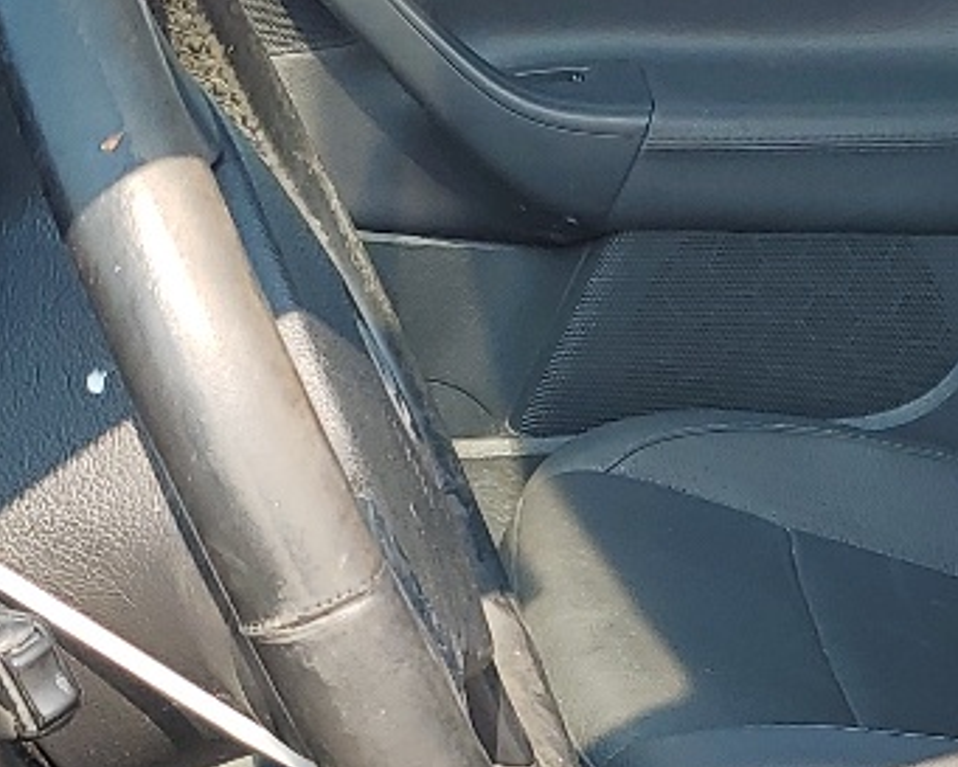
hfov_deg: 15.9
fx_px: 3375
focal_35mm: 119
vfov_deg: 12.9
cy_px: 688
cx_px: 893
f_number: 1.5
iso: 50
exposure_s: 1/714
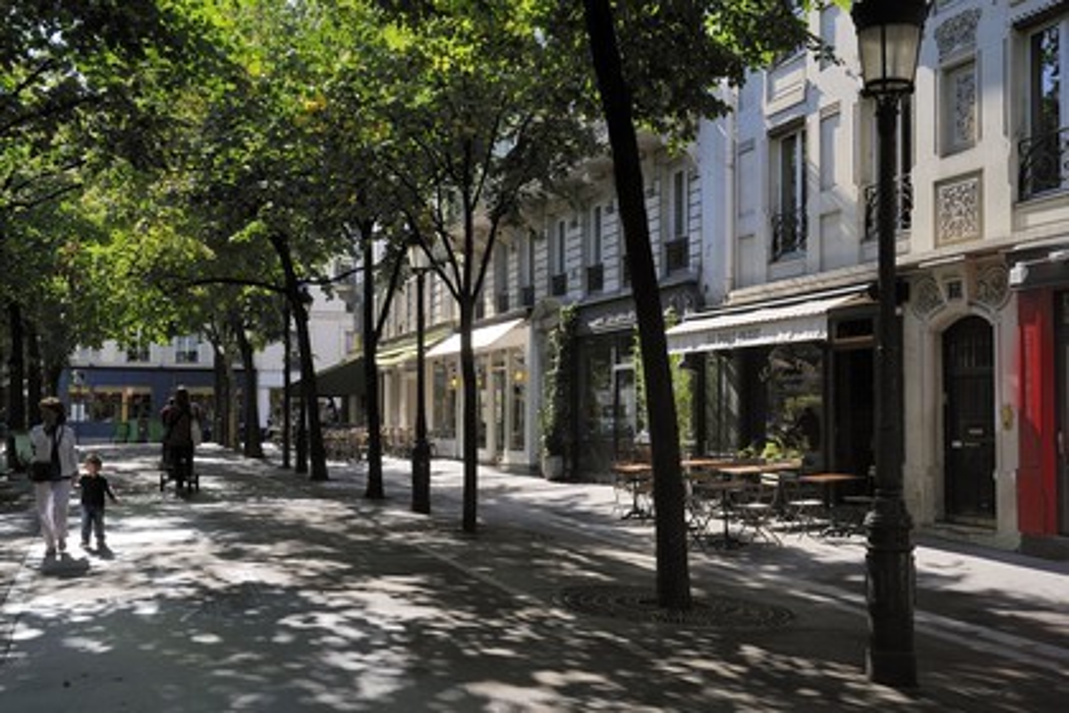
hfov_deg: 50.7
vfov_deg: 35.1
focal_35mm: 38
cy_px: 356
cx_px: 534
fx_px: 1128
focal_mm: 38
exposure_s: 1/160
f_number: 10
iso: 200
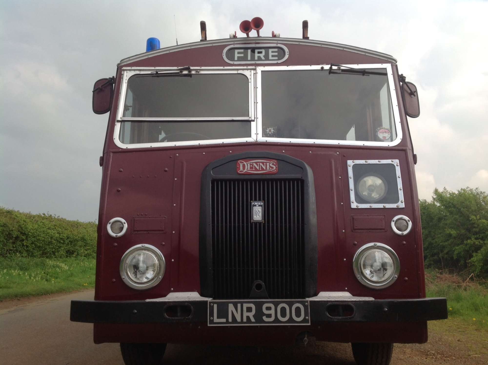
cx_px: 244
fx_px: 493
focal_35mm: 35
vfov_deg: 40.6
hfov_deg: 52.7
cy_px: 182
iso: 50
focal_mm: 4.28
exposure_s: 1/1259
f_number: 2.4
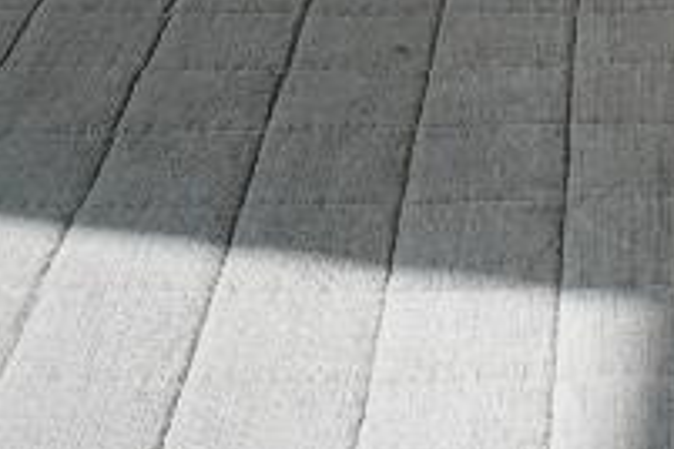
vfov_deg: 9.8
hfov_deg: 17.7
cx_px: 714
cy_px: -828
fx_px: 2097
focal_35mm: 112
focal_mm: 10
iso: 125
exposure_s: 1/40
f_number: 9
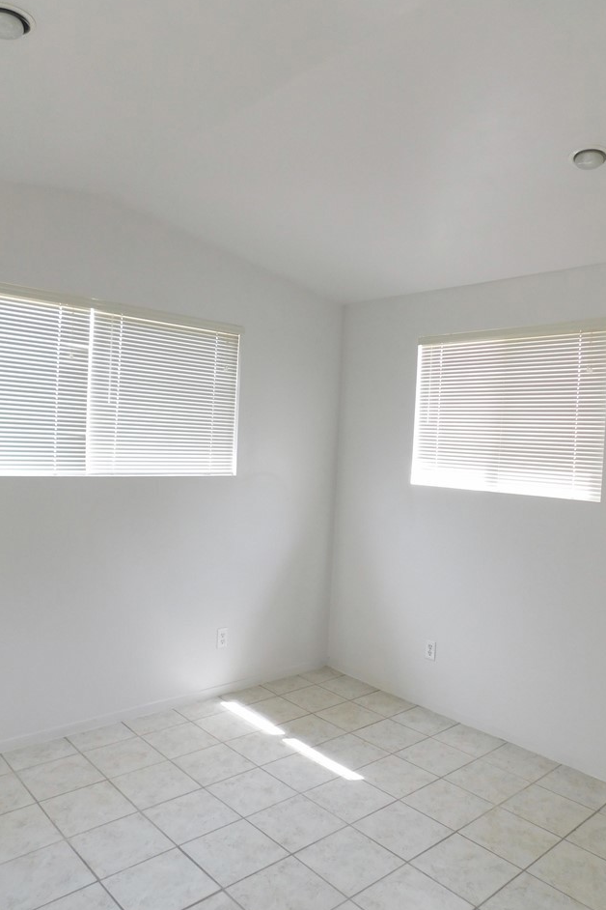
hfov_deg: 49.5
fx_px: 656
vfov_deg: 69.4
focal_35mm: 26
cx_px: 322
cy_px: 472
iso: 125
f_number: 3
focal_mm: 4
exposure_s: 1/50
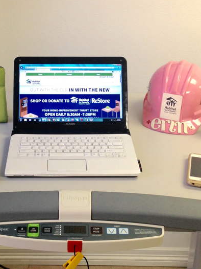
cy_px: 106
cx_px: 66
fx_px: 519
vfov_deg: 28.9
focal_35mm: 67
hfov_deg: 21.8
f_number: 2.4
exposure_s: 1/24
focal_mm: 4.12
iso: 50
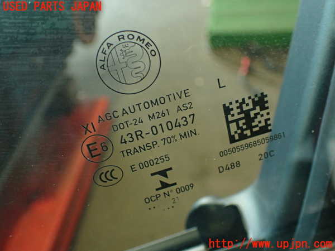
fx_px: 348
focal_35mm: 36
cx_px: 168
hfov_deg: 51.4
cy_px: 126
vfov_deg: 39.7
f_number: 2.5
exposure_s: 1/40
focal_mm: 6.37
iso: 320
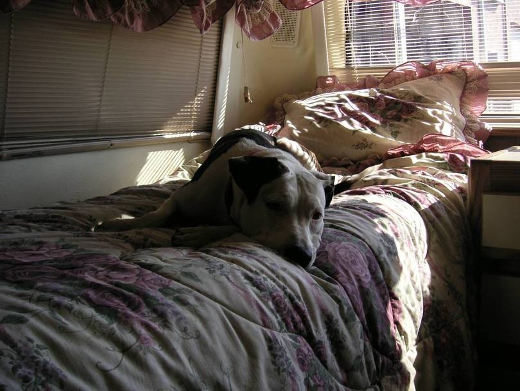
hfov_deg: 50.1
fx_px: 556
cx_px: 260
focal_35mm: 37
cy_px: 196
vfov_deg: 38.7
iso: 50
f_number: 2.8
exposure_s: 1/125
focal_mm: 6.1
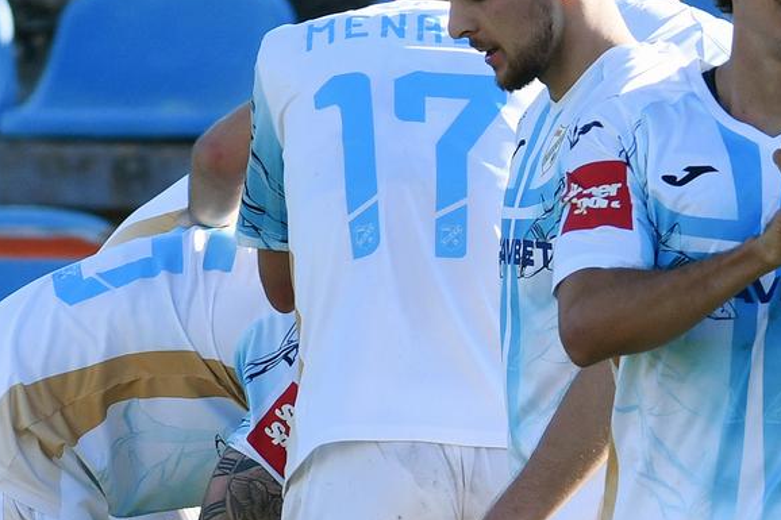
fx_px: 18000
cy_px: 488
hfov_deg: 2.5
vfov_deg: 1.7
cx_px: 917
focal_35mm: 830
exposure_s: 1/800
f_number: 5.6
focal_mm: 300
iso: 200
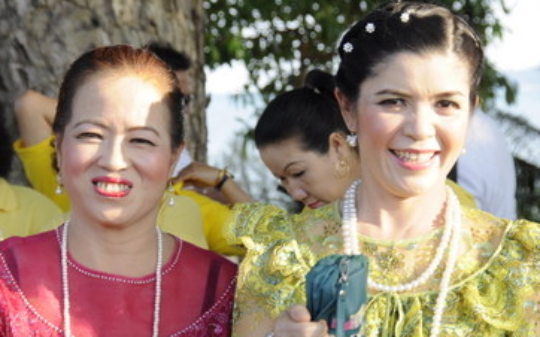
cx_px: 307
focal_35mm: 162
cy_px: 218
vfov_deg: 8.1
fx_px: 2383
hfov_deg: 12.9
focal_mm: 80
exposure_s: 1/125
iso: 250
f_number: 7.1
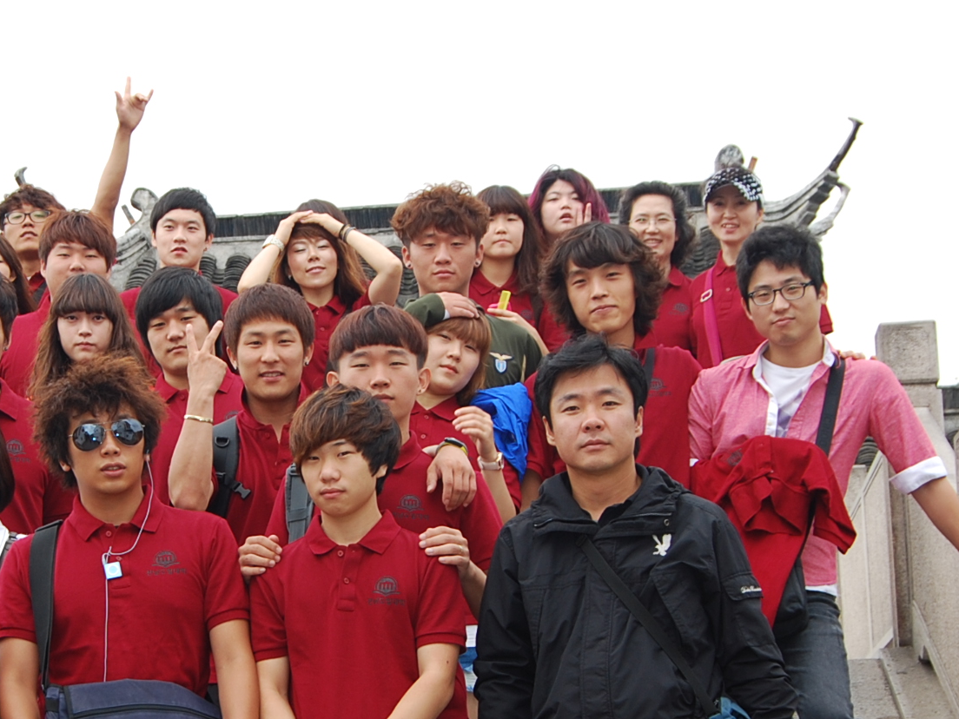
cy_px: 533
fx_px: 2521
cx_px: 177
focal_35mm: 91
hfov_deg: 21.2
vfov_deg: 16.2
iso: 100
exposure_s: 1/200
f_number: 5
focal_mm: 24
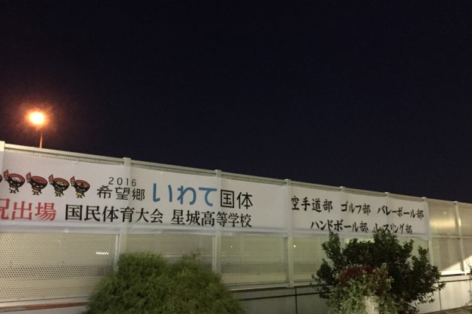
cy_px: 163
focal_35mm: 31
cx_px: 242
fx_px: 406
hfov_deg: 60.3
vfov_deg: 42.3
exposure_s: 1/15
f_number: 2.2
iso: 800
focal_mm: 4.15
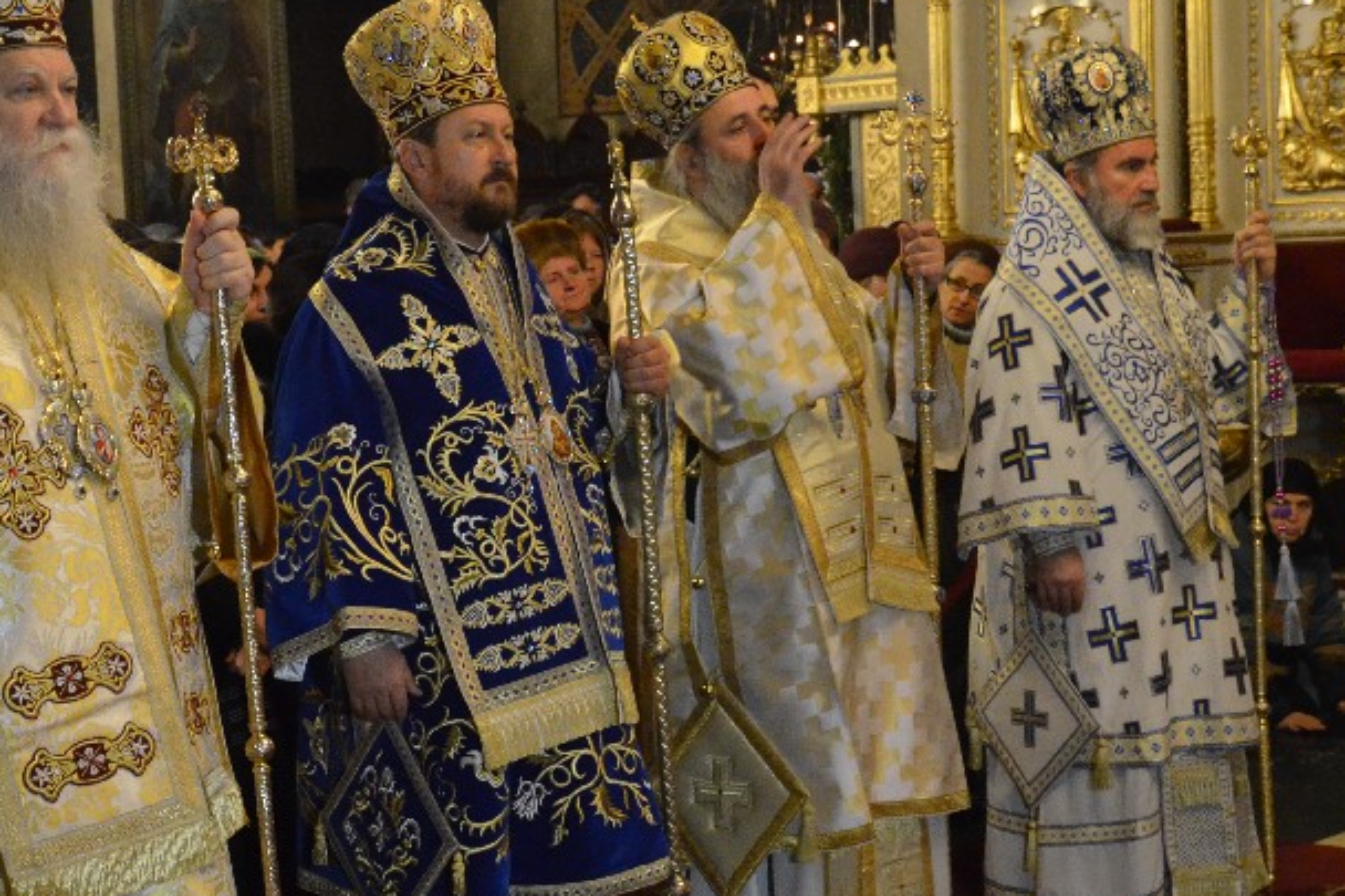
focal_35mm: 77
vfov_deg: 17.7
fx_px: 2876
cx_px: 606
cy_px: 504
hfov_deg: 26.3
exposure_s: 1/30
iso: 3200
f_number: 4
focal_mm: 26
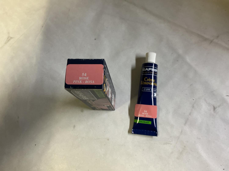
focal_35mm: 29
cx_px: 114
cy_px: 86
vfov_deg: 48.2
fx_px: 192
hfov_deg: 61.7
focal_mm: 3
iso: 125
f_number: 1.8
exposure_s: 1/50
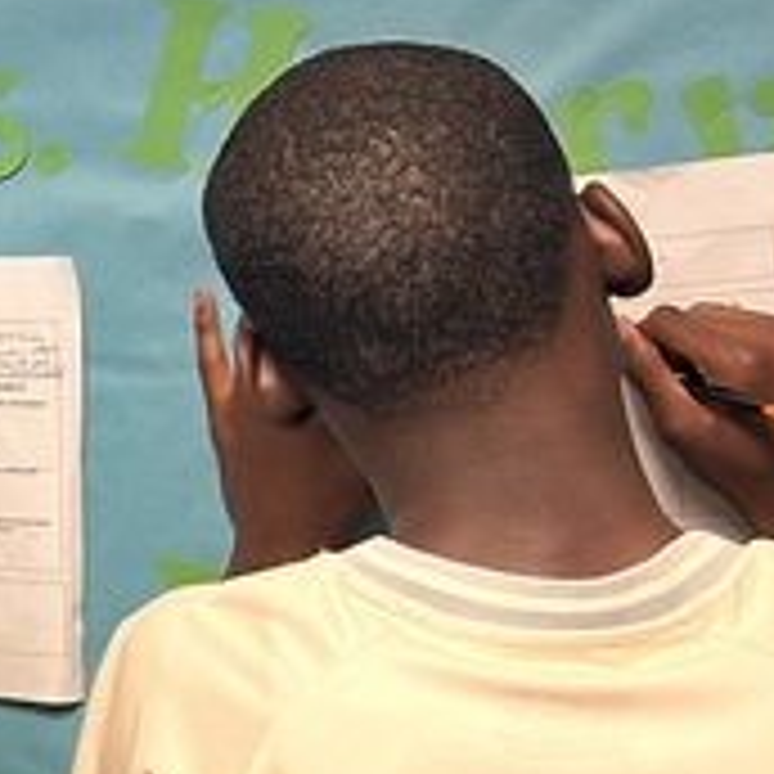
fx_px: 2707
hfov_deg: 13.6
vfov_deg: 16.3
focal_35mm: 107
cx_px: -828
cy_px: 387
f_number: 1.5
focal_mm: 5.7
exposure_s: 1/60
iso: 125
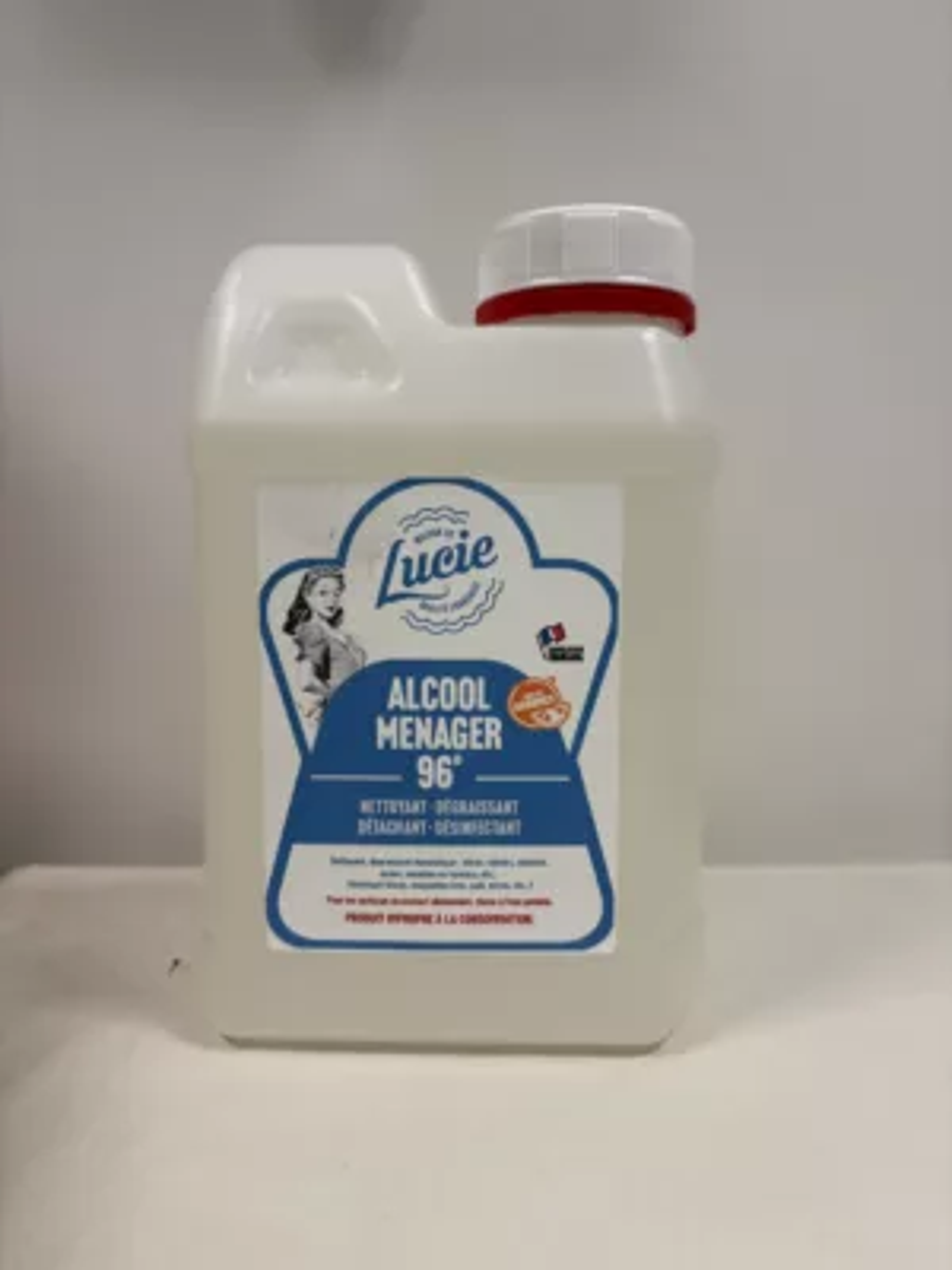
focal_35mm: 26
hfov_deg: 53.1
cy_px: 635
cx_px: 476
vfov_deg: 67.3
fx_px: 953
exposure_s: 1/100
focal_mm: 5.96
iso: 64
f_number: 1.6
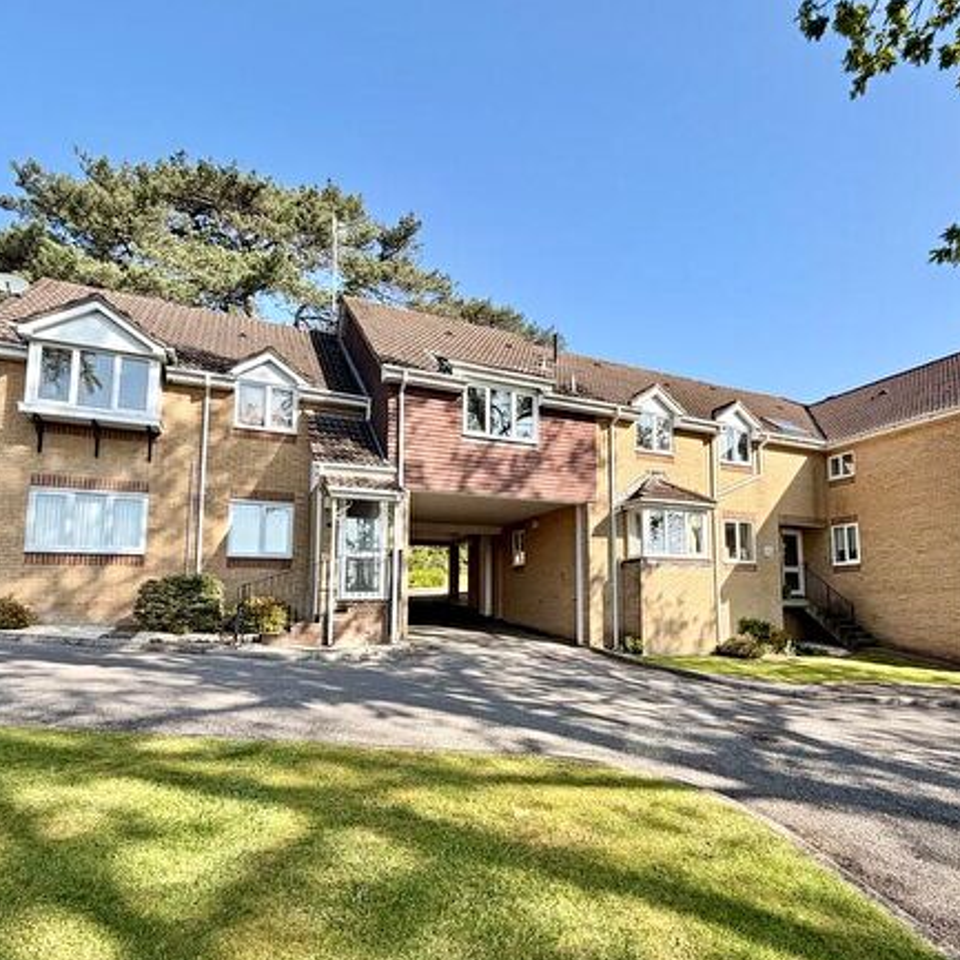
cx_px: 588
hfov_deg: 73.8
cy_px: 542
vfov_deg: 74.5
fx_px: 628
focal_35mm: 20
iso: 40
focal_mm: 2.22
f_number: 2.2
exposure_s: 1/734
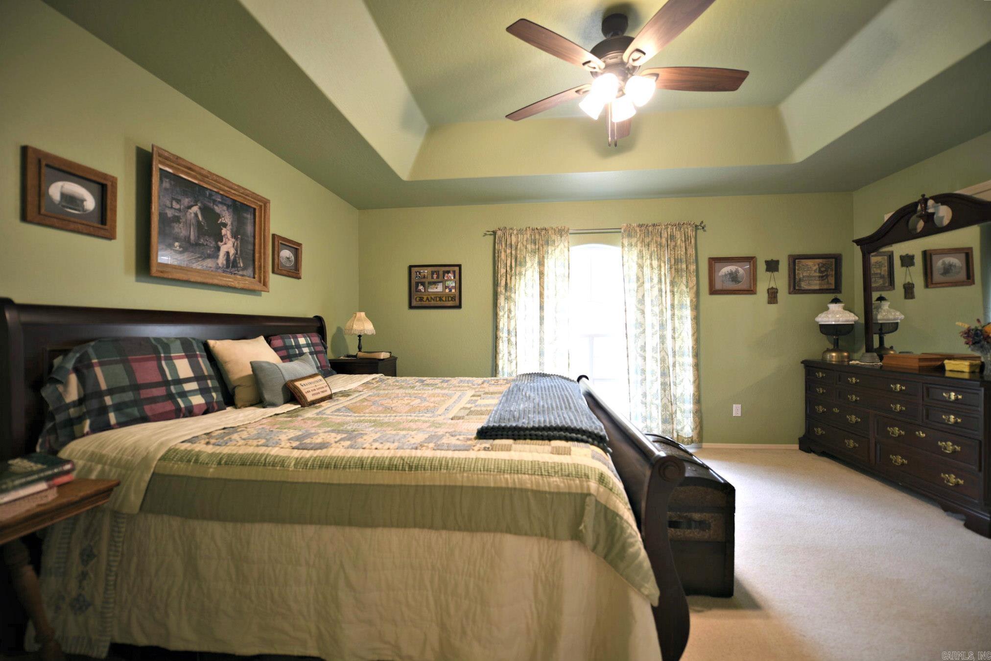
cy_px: 330
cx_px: 496
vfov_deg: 81.2
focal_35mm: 14
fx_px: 385
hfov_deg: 104.3
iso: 200
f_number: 2.8
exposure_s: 1/15
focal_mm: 14
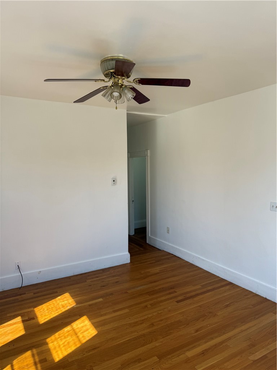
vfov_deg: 71.6
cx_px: 138
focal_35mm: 24
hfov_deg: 56.8
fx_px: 256
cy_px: 185
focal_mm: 6.76
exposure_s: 1/593
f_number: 1.78
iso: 80
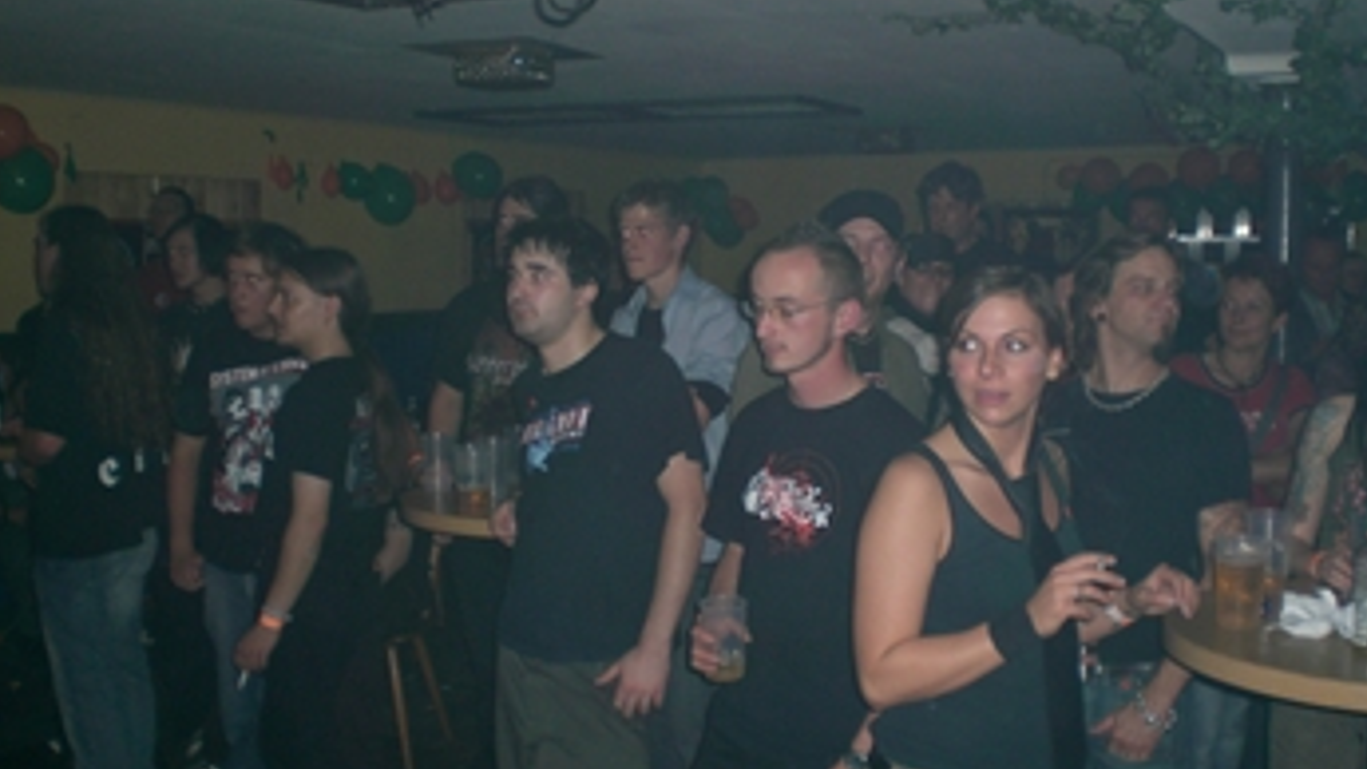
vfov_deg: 28.3
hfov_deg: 48.4
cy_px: 416
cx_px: 682
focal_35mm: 42
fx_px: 1522
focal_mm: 6.3
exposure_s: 1/60
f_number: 3.1
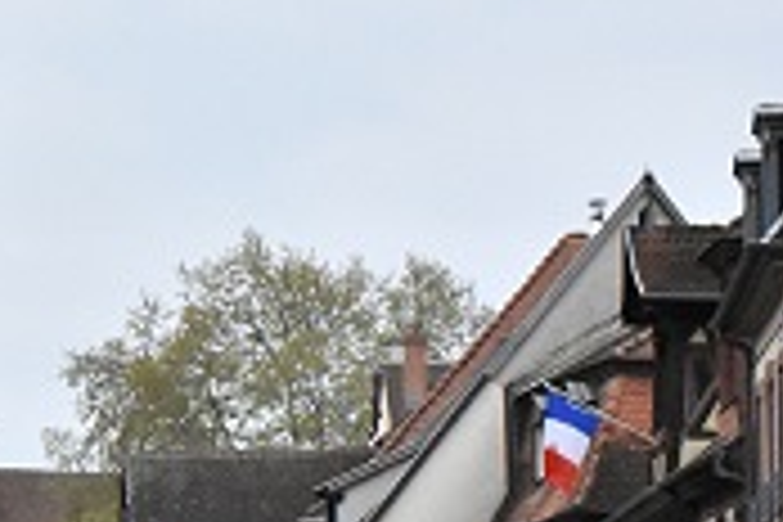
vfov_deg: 5.9
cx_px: -554
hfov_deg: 8.6
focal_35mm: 233
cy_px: 414
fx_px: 5061
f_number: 10
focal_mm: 45
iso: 5000
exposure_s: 1/8000
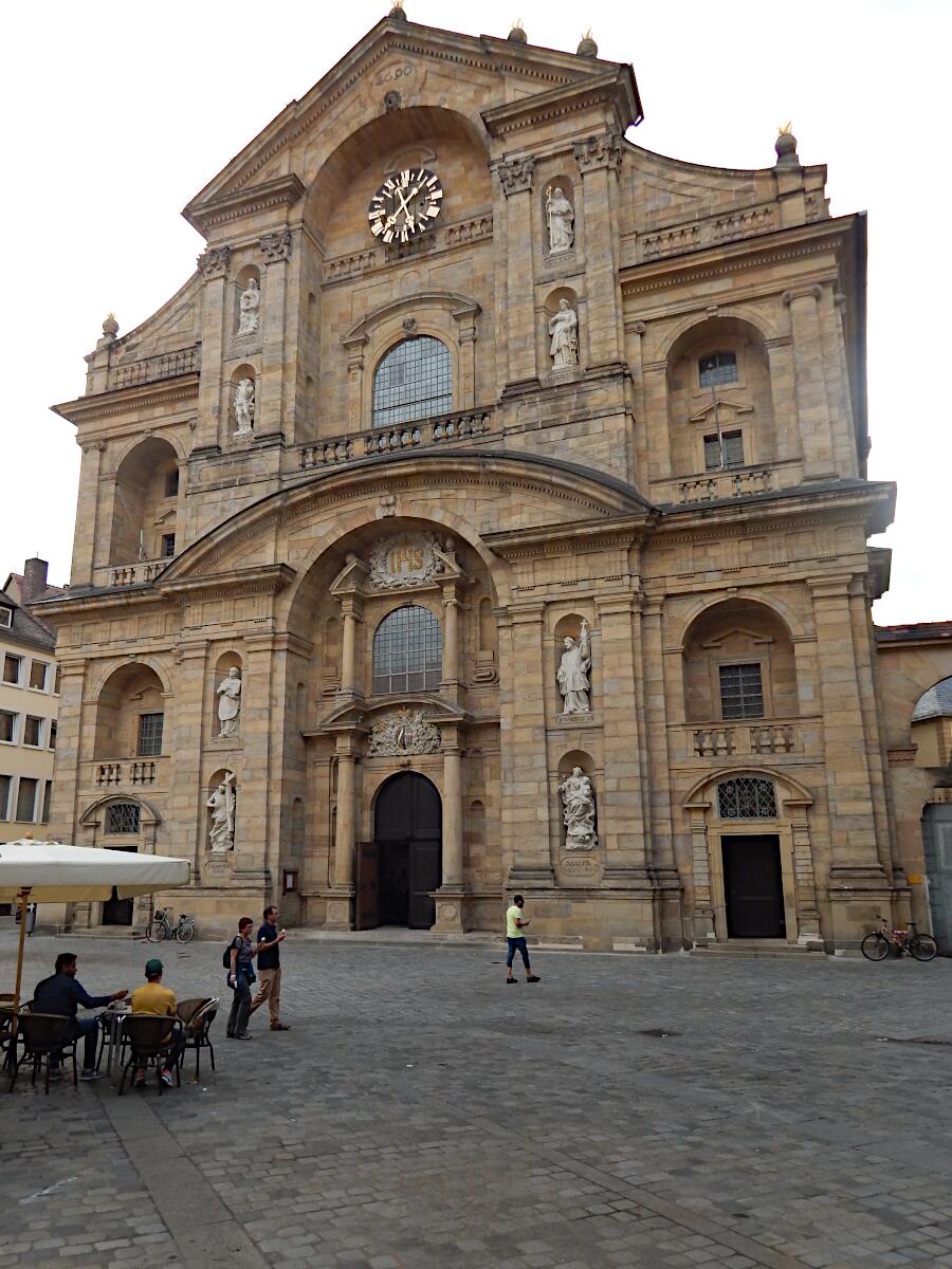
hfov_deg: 58.9
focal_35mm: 23
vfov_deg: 73.9
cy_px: 634
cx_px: 476
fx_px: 843
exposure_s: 1/200
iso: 125
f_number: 3
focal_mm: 4
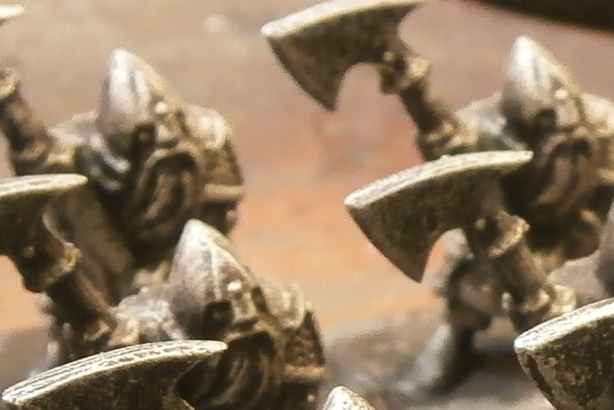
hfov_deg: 8.9
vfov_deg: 6.1
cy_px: 520
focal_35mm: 223
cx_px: 1029
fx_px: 3804
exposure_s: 1/8
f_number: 3.4
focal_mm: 8.3
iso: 200
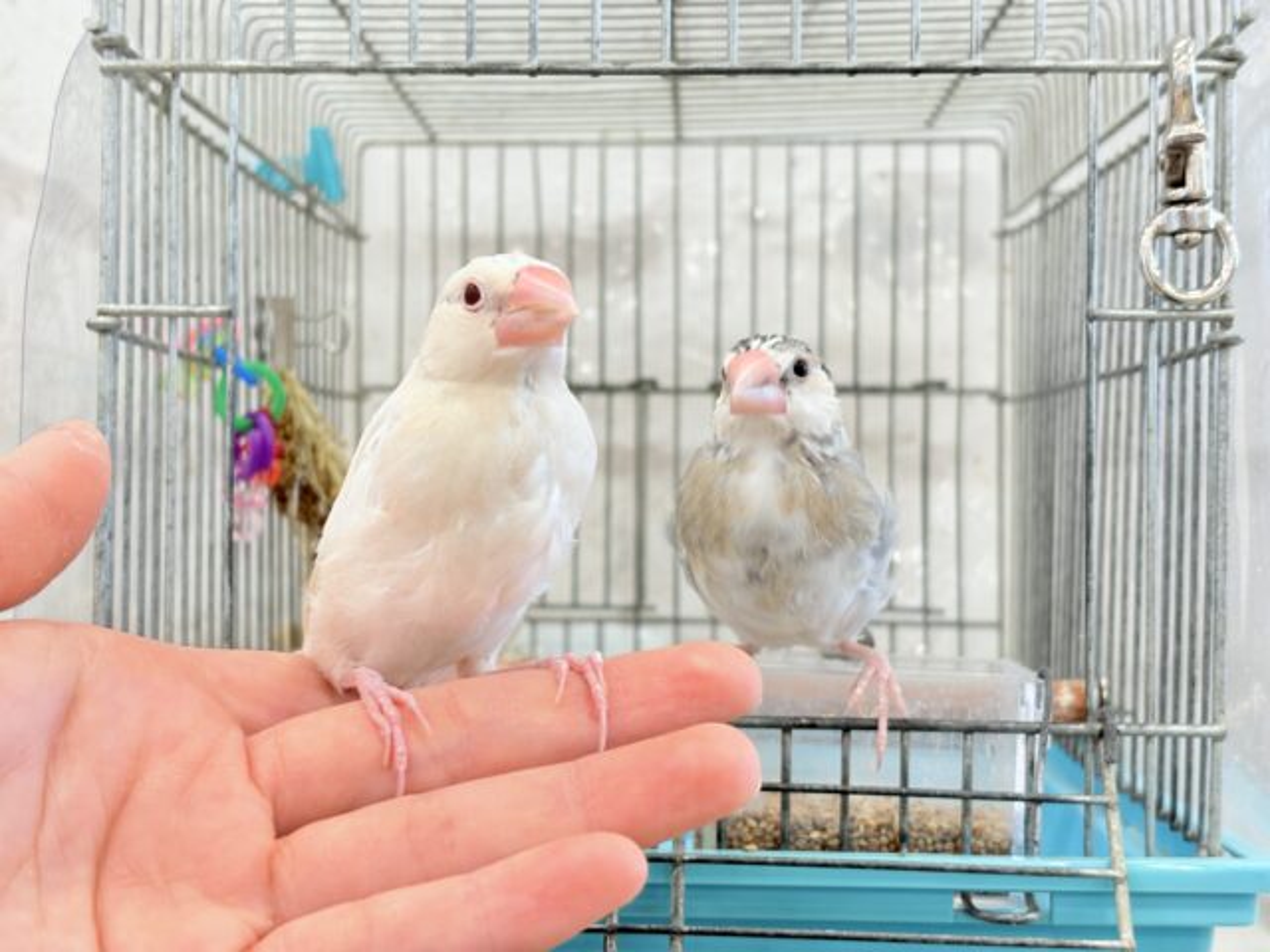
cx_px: 635
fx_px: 1908
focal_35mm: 52
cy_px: 476
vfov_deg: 28.0
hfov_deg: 36.8
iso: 40
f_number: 1.6
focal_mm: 5.96
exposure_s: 1/50
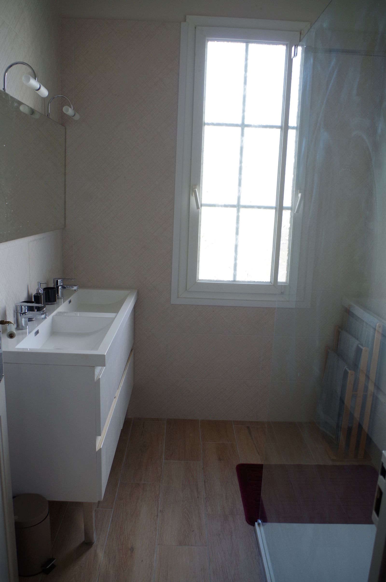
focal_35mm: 27
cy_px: 291
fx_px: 436
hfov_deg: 47.7
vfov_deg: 67.5
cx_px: 193
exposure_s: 1/40
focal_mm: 18
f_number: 5.6
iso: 400
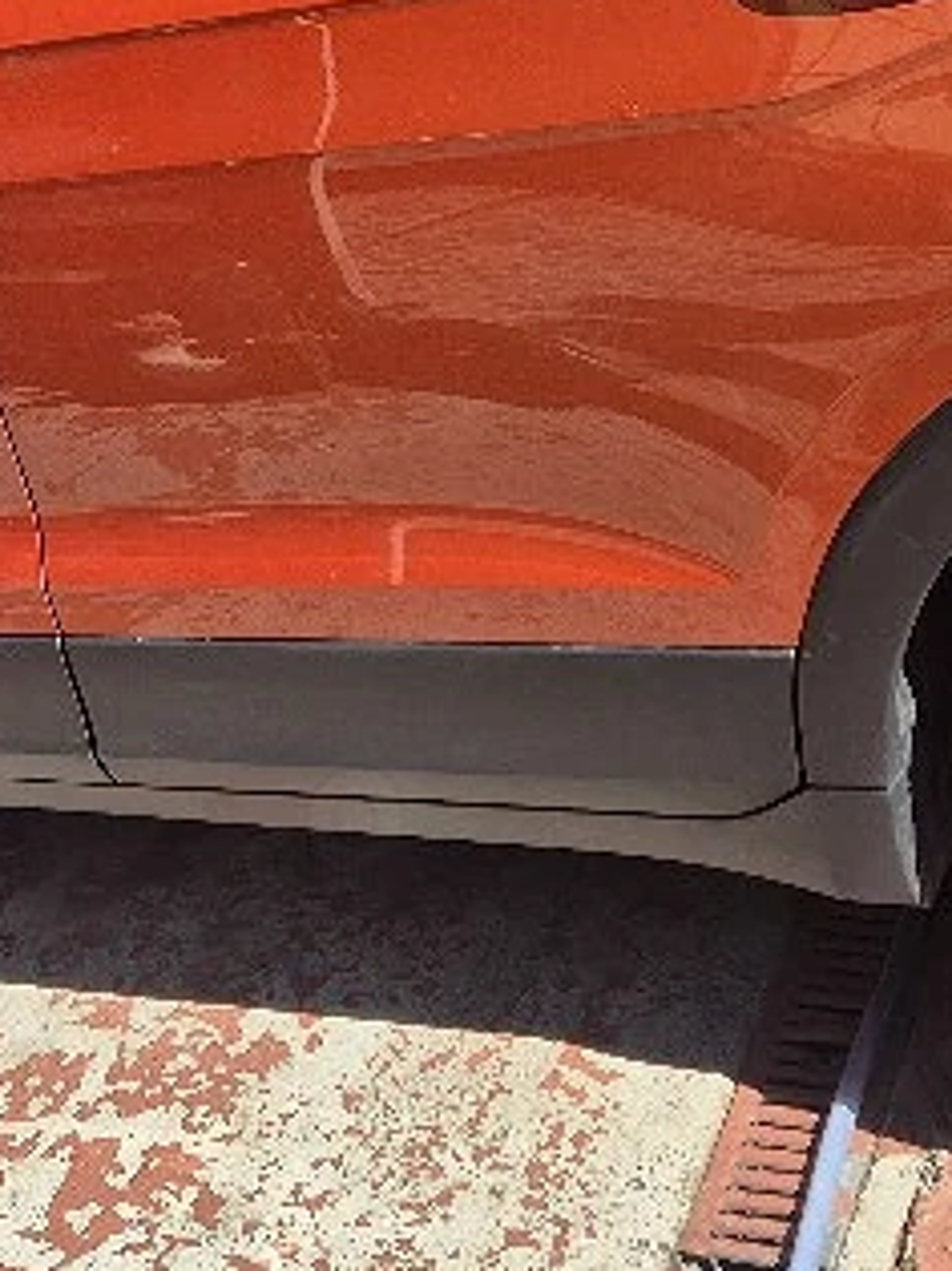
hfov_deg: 20.1
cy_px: 77
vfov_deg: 25.7
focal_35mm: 73
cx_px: 299
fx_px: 2679
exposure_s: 1/2000
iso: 25
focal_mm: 5.4
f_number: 1.8
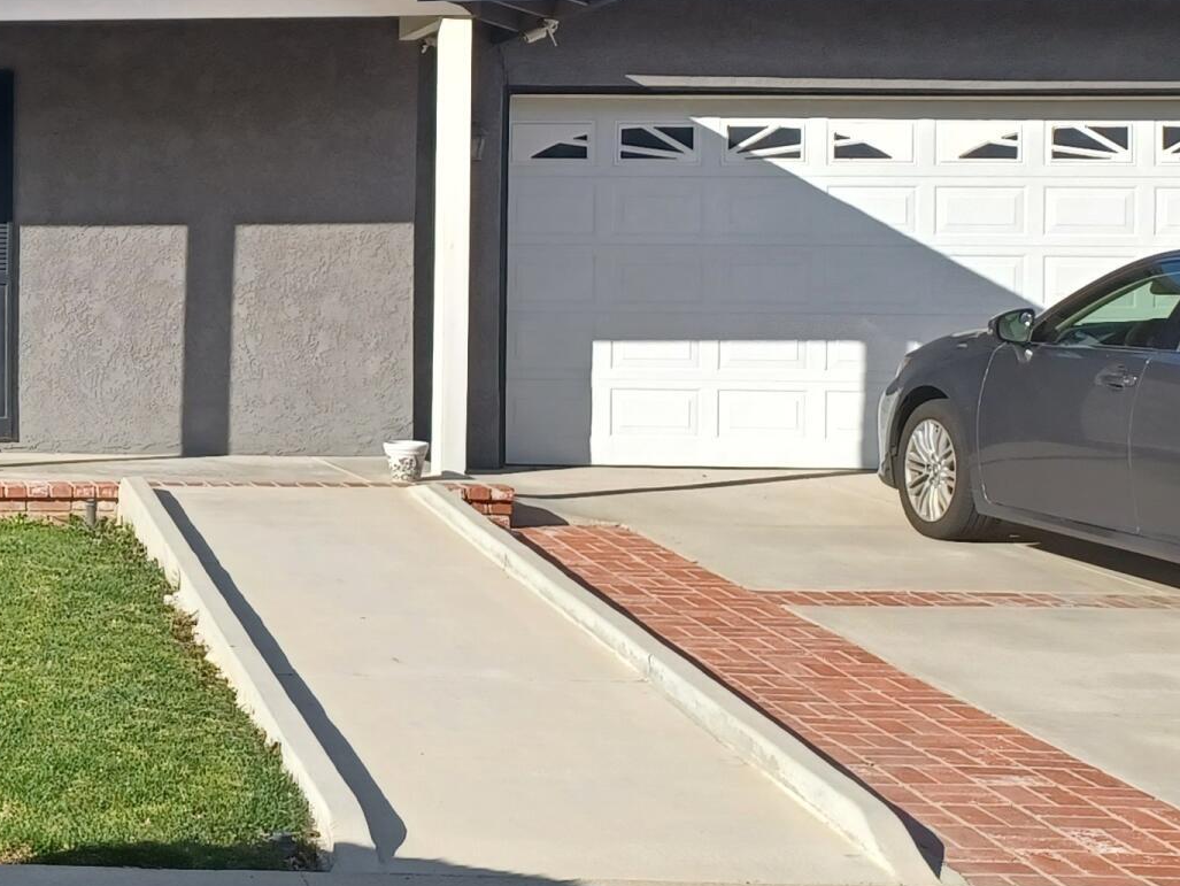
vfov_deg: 20.1
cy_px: 329
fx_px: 2489
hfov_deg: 23.4
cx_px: -387
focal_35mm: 73
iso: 32
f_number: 1.8
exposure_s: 1/323
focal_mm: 4.6
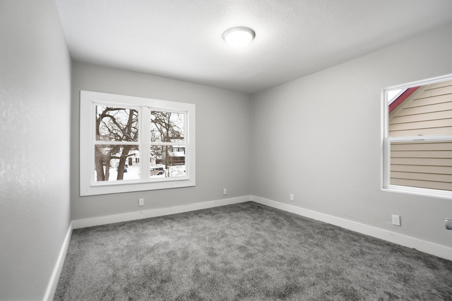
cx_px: 226
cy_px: 150
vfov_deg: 77.3
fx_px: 188
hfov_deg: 100.4
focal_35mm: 15
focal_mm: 10
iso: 125
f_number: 5.6
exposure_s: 1/250
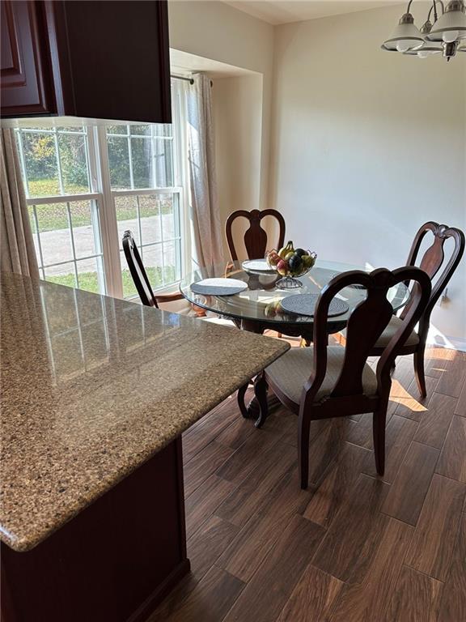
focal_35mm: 24
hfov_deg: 56.8
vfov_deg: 71.6
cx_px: 233
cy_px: 311
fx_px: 431
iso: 80
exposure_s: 1/279
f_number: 1.78
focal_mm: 6.86
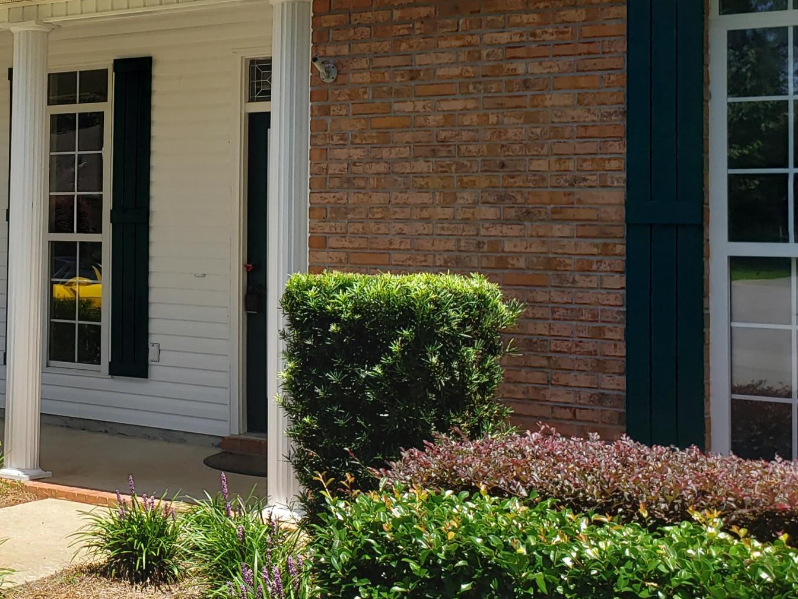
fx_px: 1337
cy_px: 195
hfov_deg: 31.2
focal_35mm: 58
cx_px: 30
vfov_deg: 25.1
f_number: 2.4
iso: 50
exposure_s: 1/1008
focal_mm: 4.3
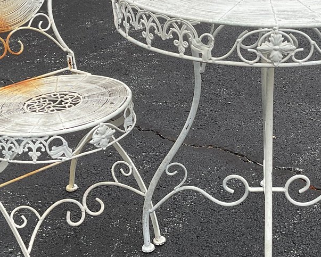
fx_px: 675
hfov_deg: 26.1
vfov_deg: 21.5
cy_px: 96
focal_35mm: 71
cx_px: 271
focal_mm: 3
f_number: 1.8
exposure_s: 1/781
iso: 16
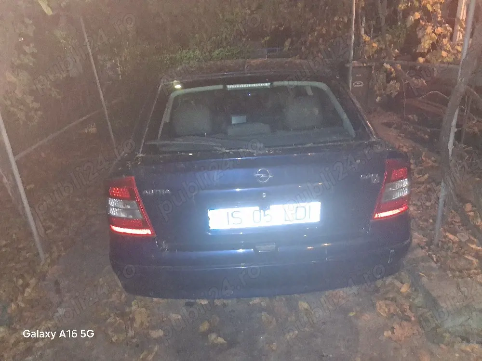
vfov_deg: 53.1
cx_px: 241
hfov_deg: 67.3
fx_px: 362
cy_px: 180
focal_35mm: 26
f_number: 1.8
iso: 640
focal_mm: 3.98
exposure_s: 1/24
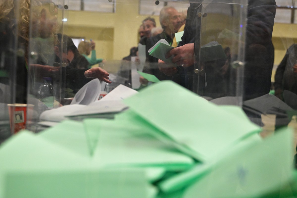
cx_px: 148
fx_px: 371
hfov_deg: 43.6
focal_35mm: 45
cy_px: 99
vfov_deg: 29.9
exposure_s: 1/200
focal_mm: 45
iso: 8000
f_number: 3.5
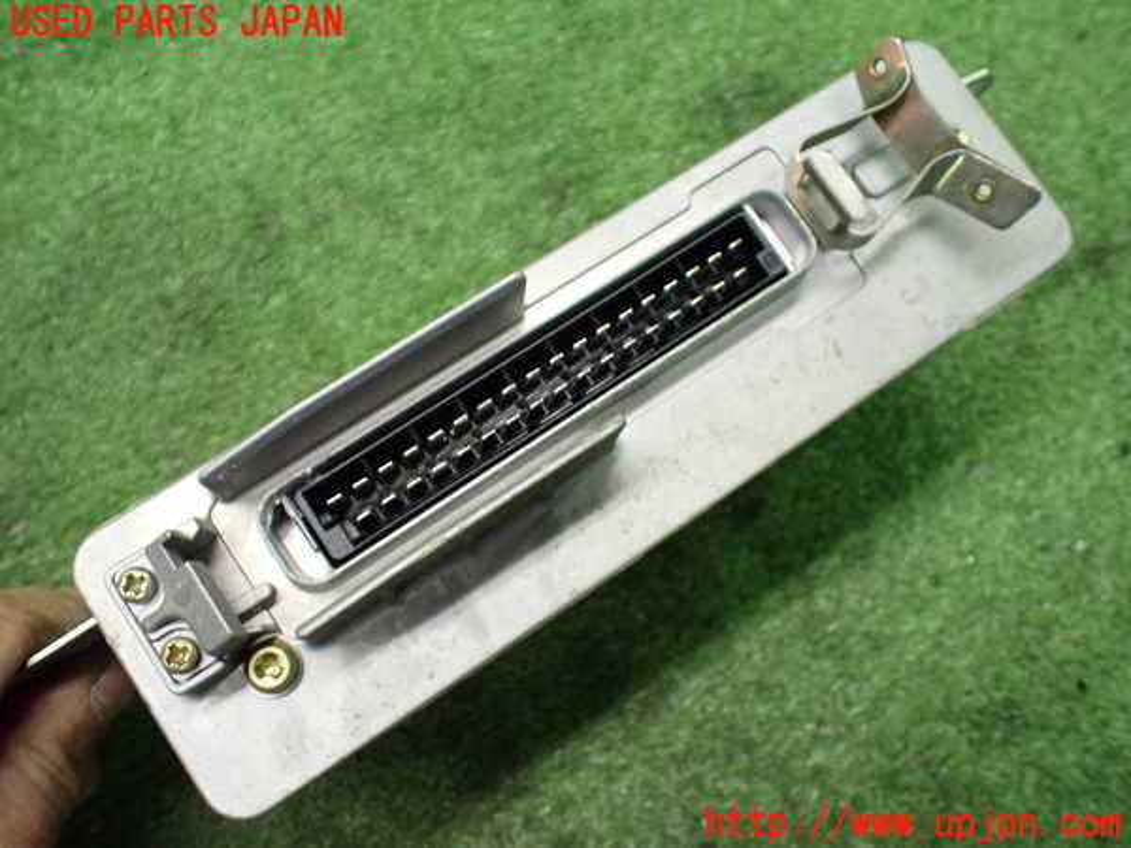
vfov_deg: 46.8
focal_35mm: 30
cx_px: 566
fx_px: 980
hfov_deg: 60.0
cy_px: 424
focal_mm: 5.4
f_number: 2.3
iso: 800
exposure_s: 1/100
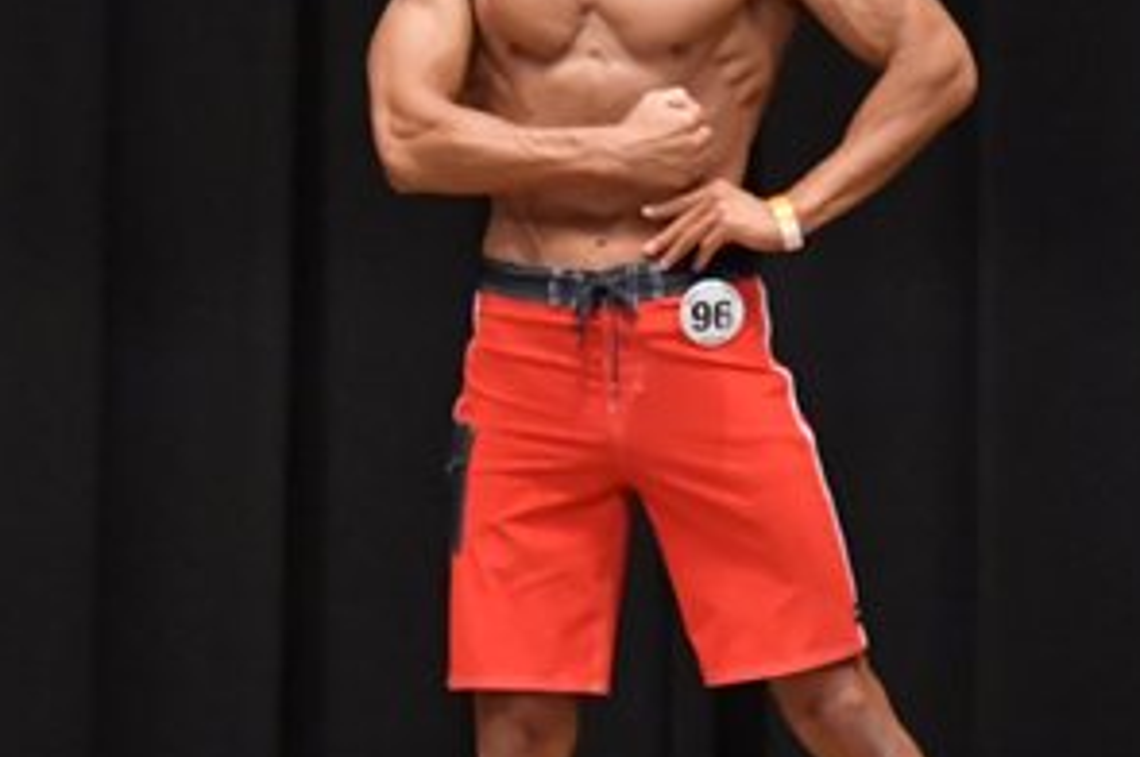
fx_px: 16796
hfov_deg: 3.9
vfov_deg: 2.6
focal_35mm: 531
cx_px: 527
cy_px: 483
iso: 6400
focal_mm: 135
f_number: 5.6
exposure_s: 1/400
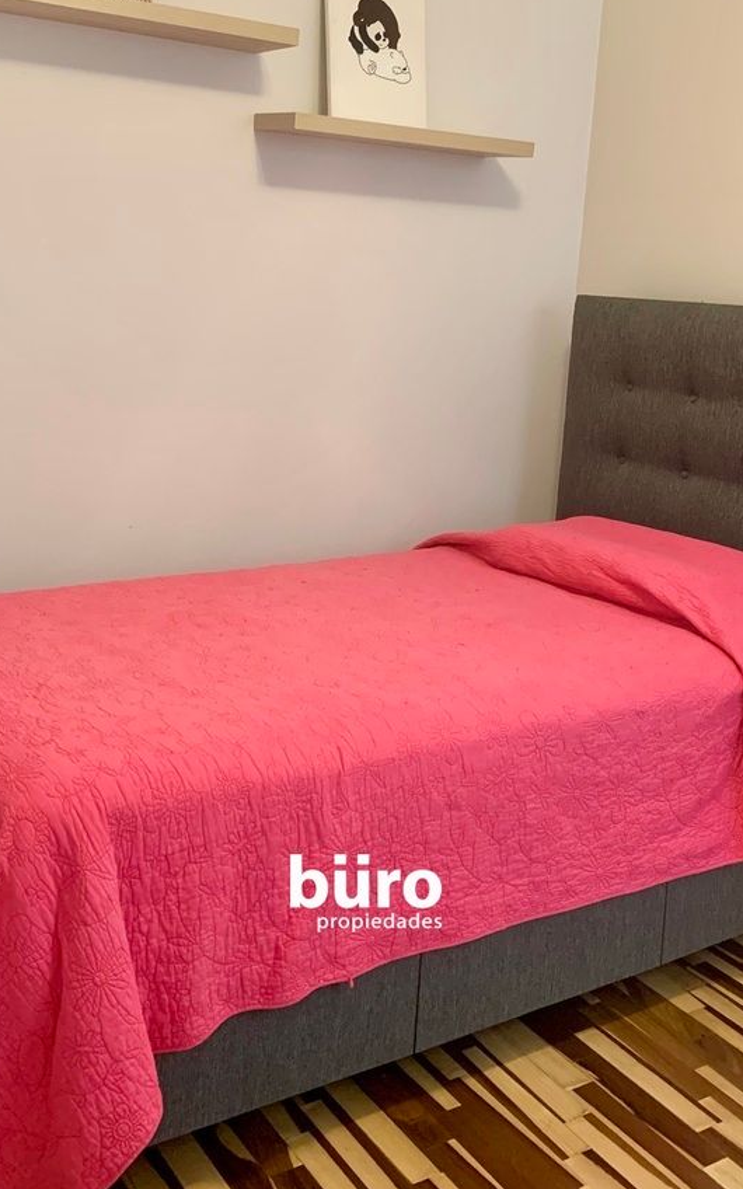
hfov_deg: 32.8
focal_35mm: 39
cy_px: 485
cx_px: 366
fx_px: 1264
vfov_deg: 50.1
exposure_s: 1/60
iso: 320
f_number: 1.8
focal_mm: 4.25
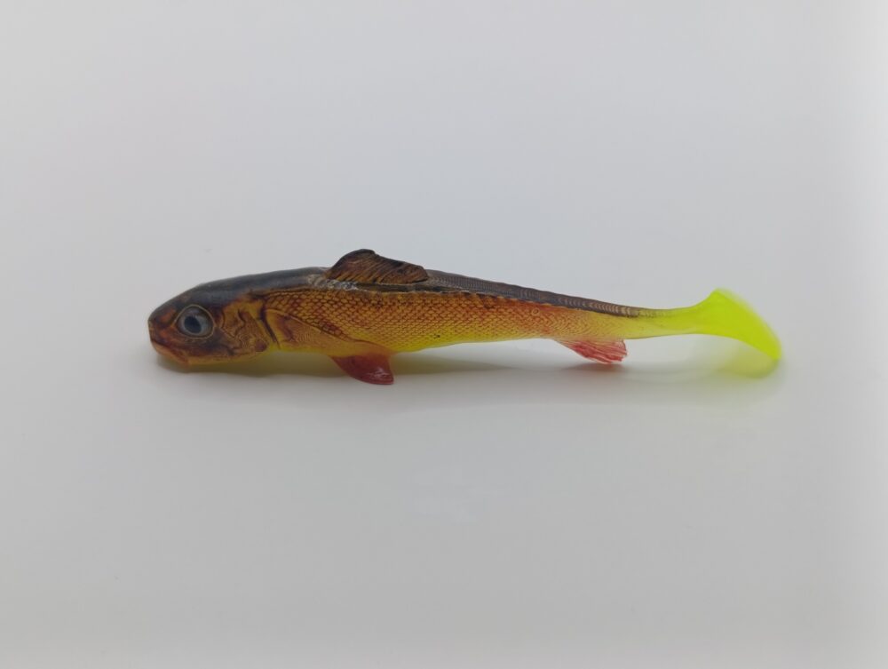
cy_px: 334
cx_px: 444
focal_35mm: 46
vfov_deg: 31.6
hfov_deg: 41.2
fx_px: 1182
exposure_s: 1/99.9
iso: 125
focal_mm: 6.14
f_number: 1.6
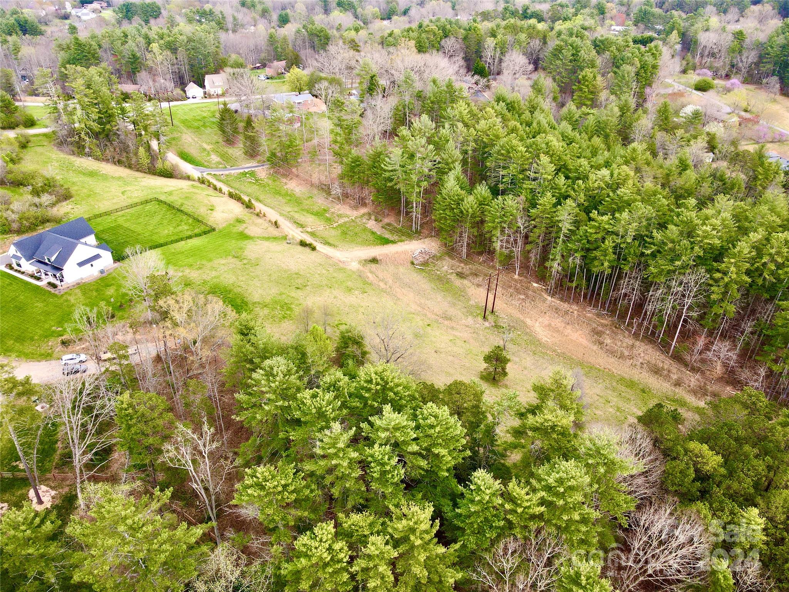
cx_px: 394
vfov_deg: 56.8
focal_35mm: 24
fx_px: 547
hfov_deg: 71.6
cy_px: 296
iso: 100
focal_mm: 4.5
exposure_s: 1/100
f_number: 2.8
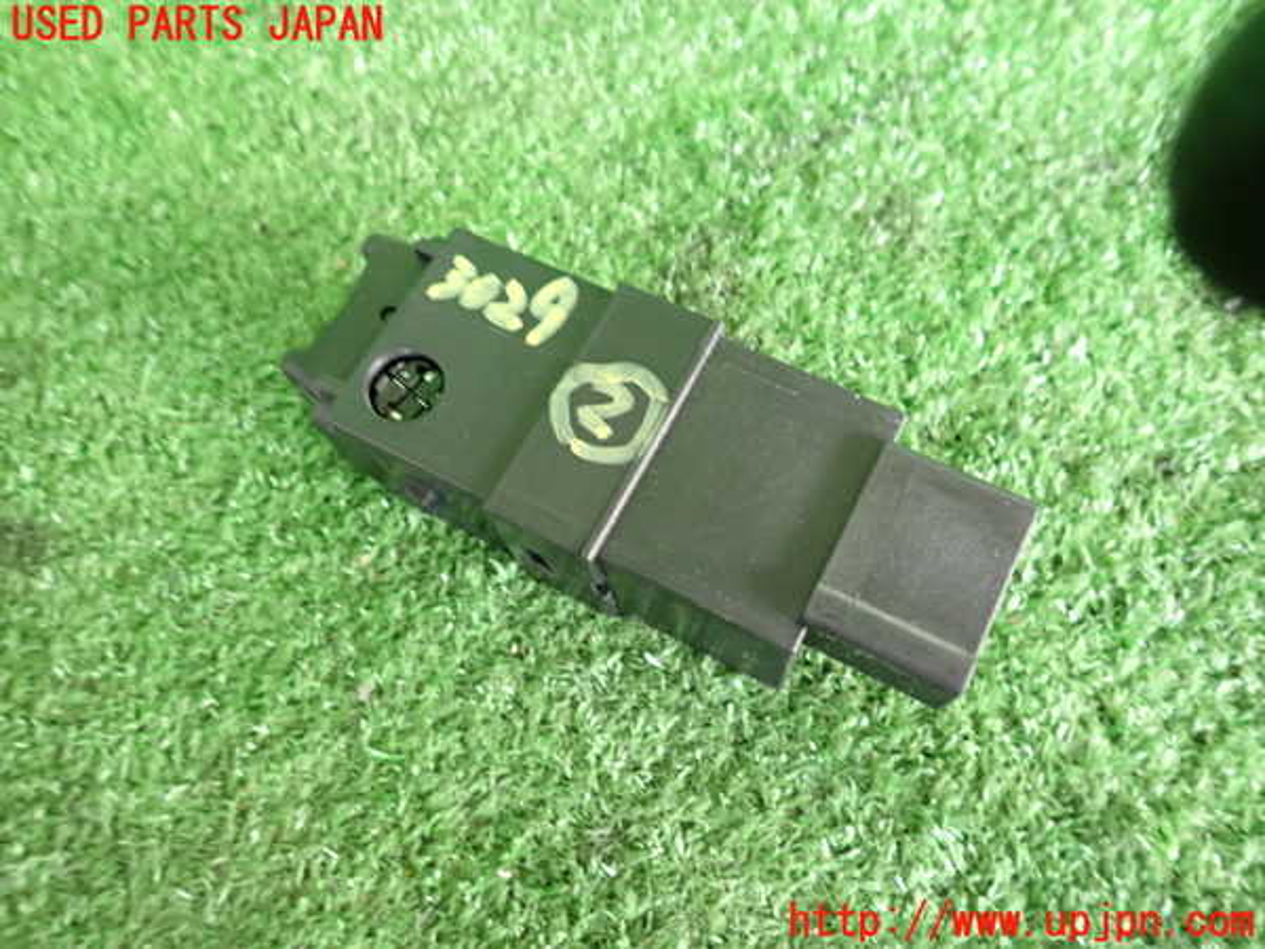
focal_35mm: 25
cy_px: 474
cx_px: 632
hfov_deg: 69.4
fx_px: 914
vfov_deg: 54.9
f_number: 2
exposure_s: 1/30
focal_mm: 4.5
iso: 320
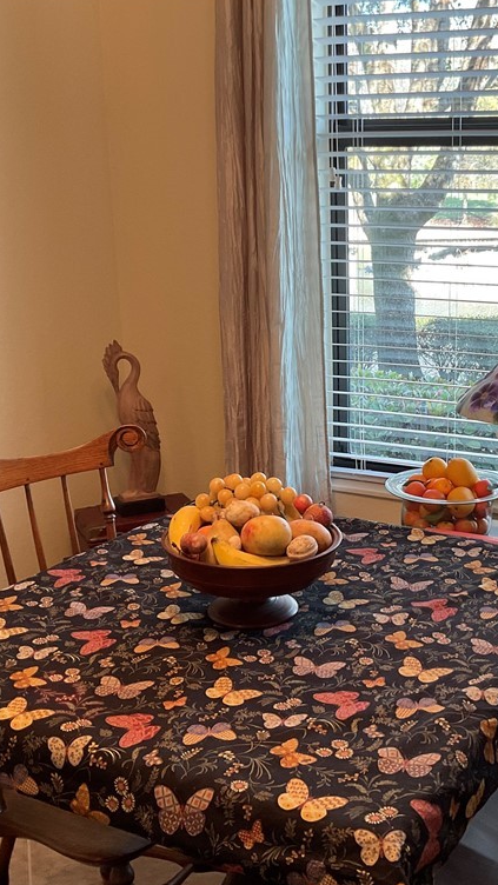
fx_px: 1009
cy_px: 442
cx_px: 412
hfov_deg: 27.1
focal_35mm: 43
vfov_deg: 47.4
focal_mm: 3
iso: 50
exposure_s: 1/120
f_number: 1.8
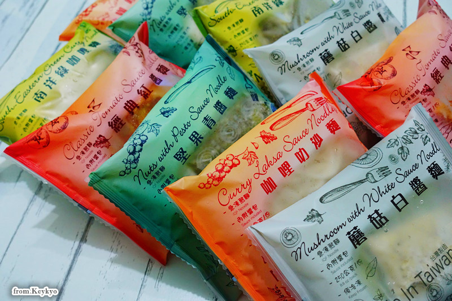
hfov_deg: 50.7
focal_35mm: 38
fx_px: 477
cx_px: 226
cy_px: 150
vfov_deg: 35.0
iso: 500
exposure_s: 1/40
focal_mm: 13.92
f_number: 2.8
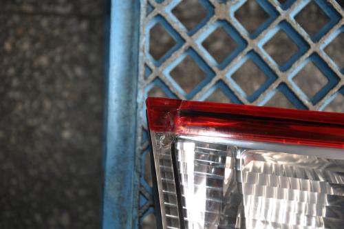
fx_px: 716
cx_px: 172
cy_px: 114
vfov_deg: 18.1
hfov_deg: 27.0
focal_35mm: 75
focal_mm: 50
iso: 200
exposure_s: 1/50
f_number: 5
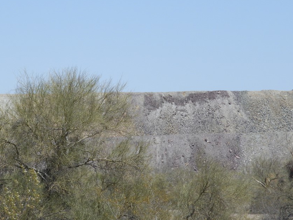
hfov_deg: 6.4
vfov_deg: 4.8
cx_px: 112
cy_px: 101
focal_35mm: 311
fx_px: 2633
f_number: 5.3
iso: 100
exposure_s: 1/800
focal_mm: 32.2
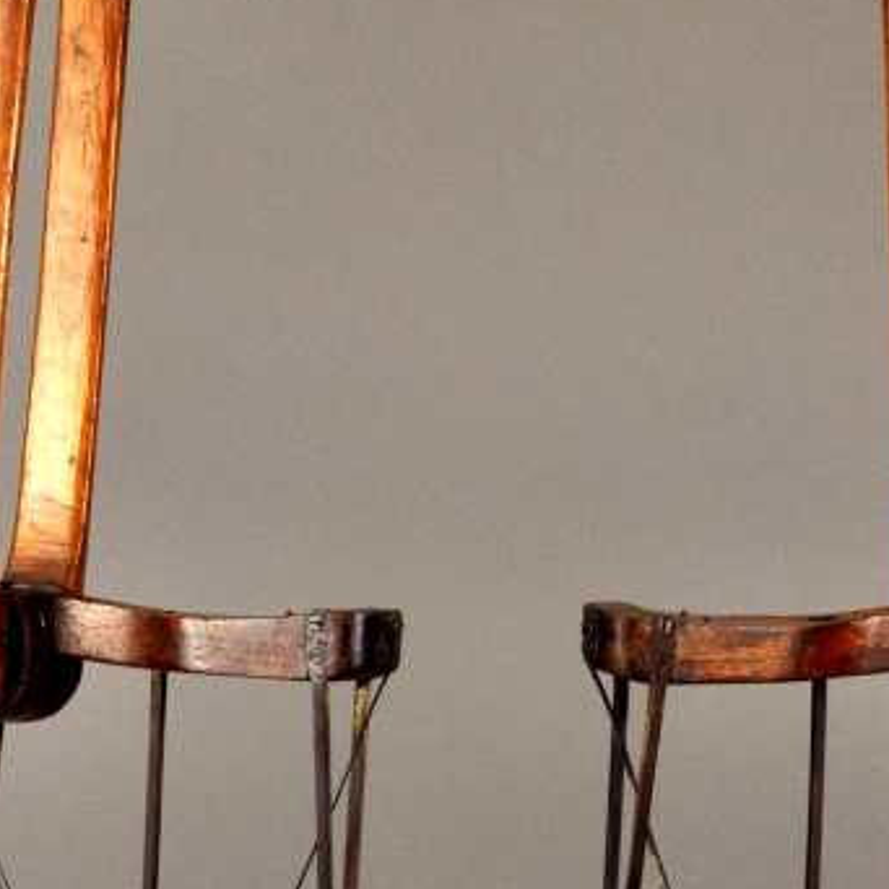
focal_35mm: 99
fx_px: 2877
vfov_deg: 17.4
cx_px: 424
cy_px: 772
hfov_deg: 17.6
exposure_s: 1/50
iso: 800
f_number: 7.1
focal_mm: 26
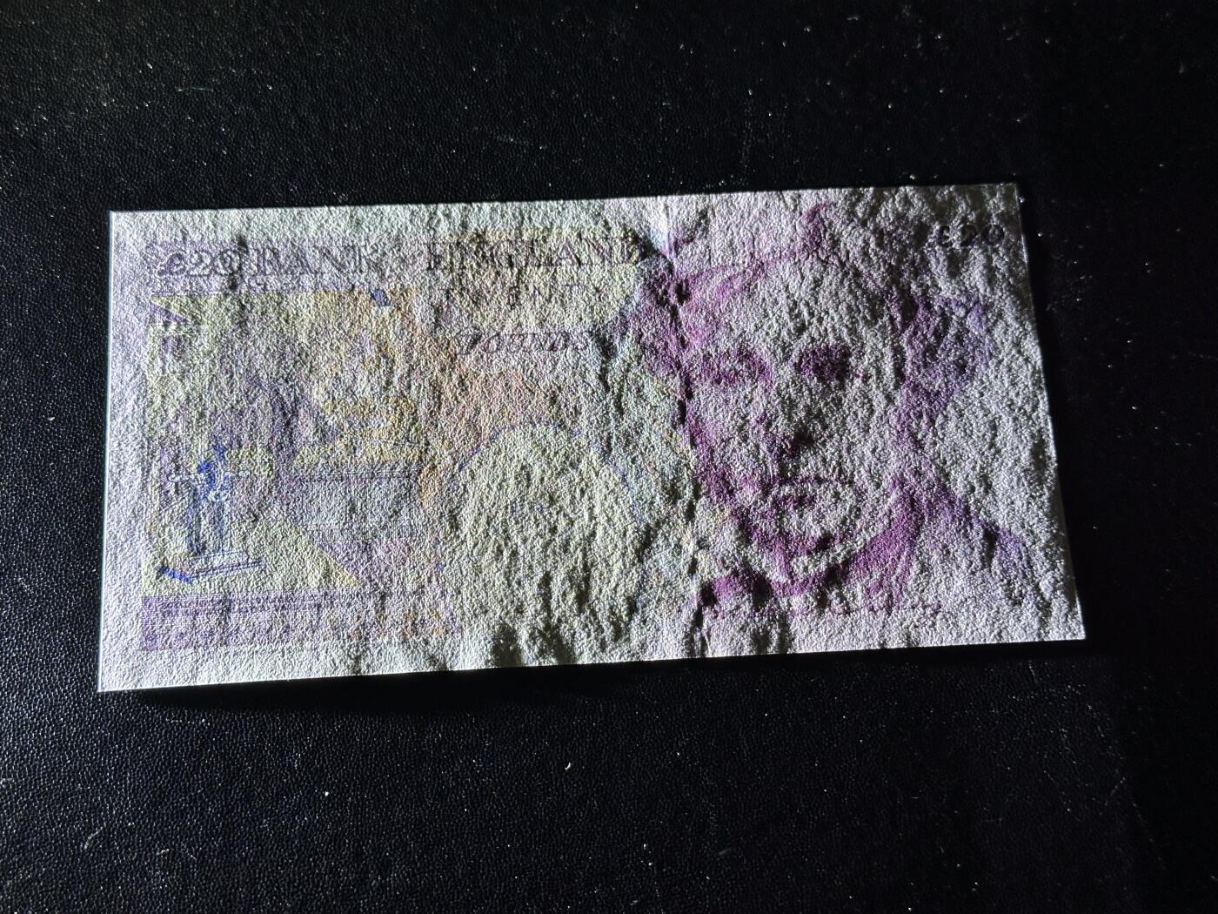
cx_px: 609
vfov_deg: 30.3
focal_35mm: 48
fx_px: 1689
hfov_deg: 39.7
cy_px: 457
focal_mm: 6.86
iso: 125
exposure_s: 1/51
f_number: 1.78
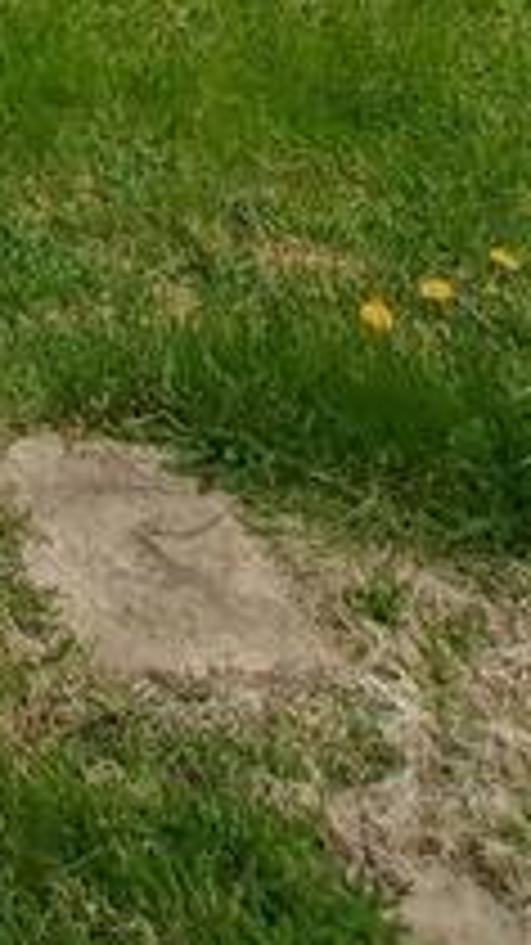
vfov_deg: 22.0
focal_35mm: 69
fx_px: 1729
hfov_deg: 13.7
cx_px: -662
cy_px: -657
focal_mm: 1.74
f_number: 2.2
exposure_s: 1/1161
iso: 50
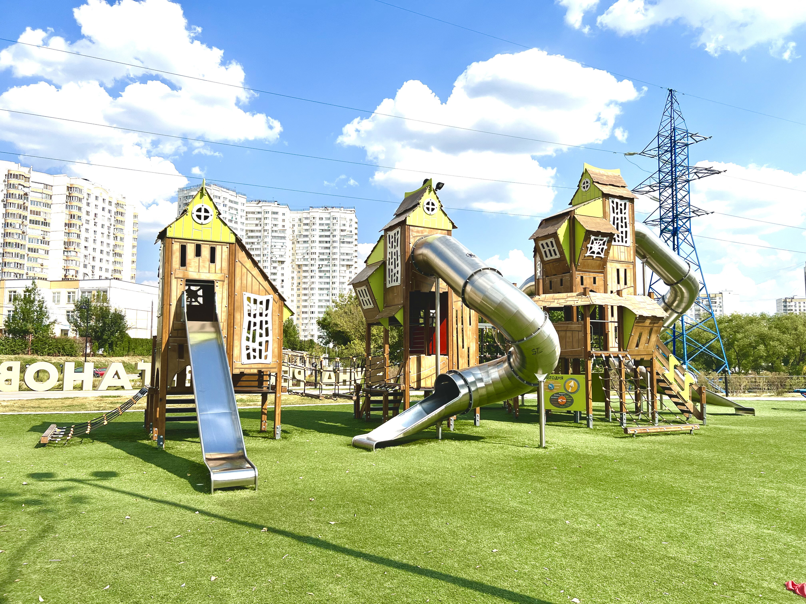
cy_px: 302
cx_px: 403
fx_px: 605
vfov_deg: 53.1
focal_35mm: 26
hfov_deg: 67.3
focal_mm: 5.7
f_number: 1.5
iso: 50
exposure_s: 1/6579
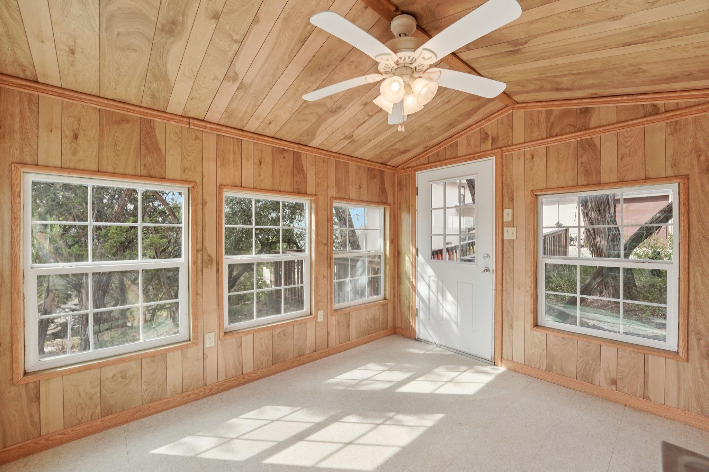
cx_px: 354
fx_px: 276
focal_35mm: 14
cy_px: 236
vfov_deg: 81.2
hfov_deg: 104.3
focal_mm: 14
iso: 400
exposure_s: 1/160
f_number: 8
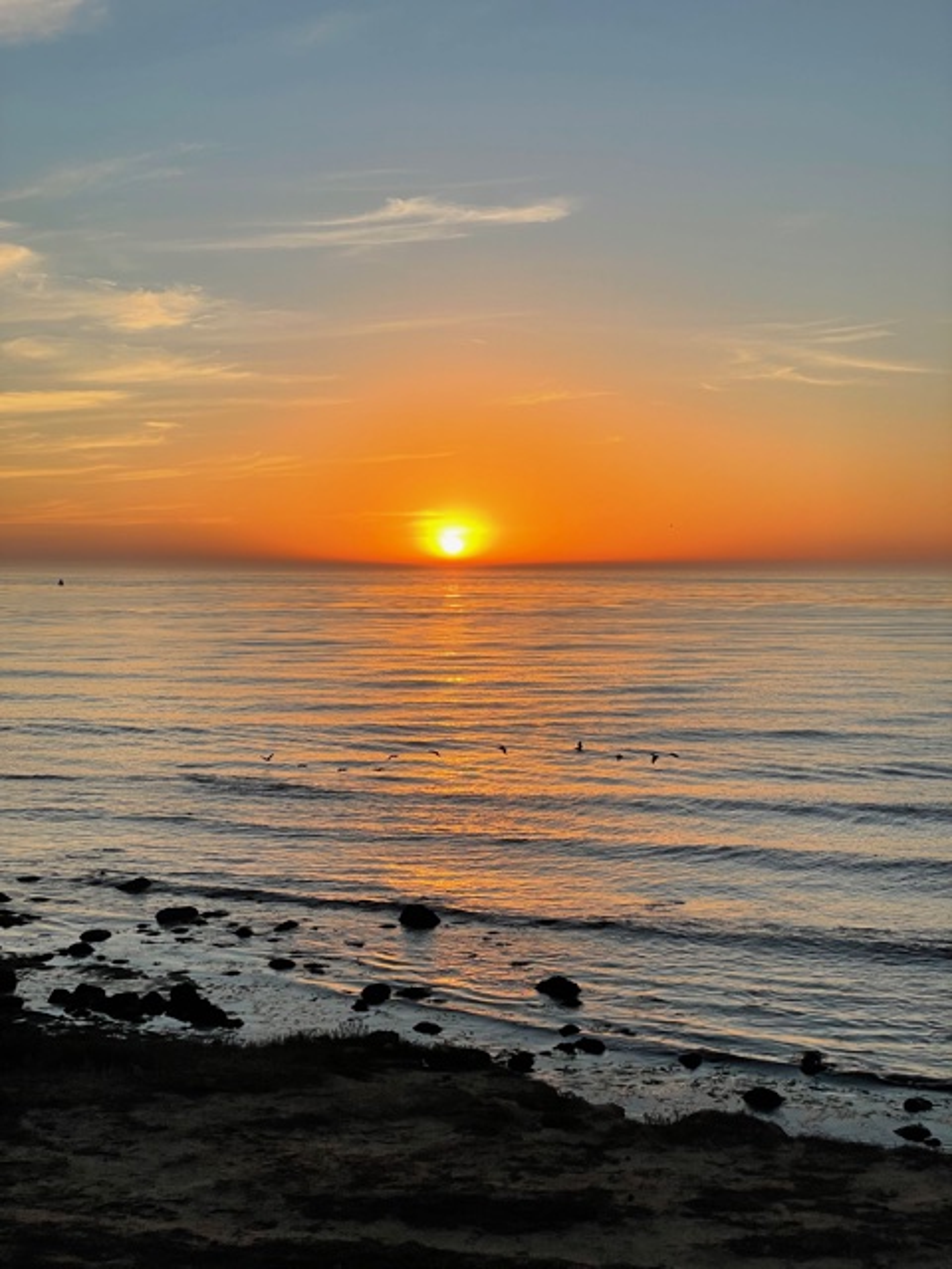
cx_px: 476
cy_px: 634
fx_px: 1907
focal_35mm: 52
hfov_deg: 28.0
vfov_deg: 36.8
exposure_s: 1/888
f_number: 2
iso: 25
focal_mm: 6
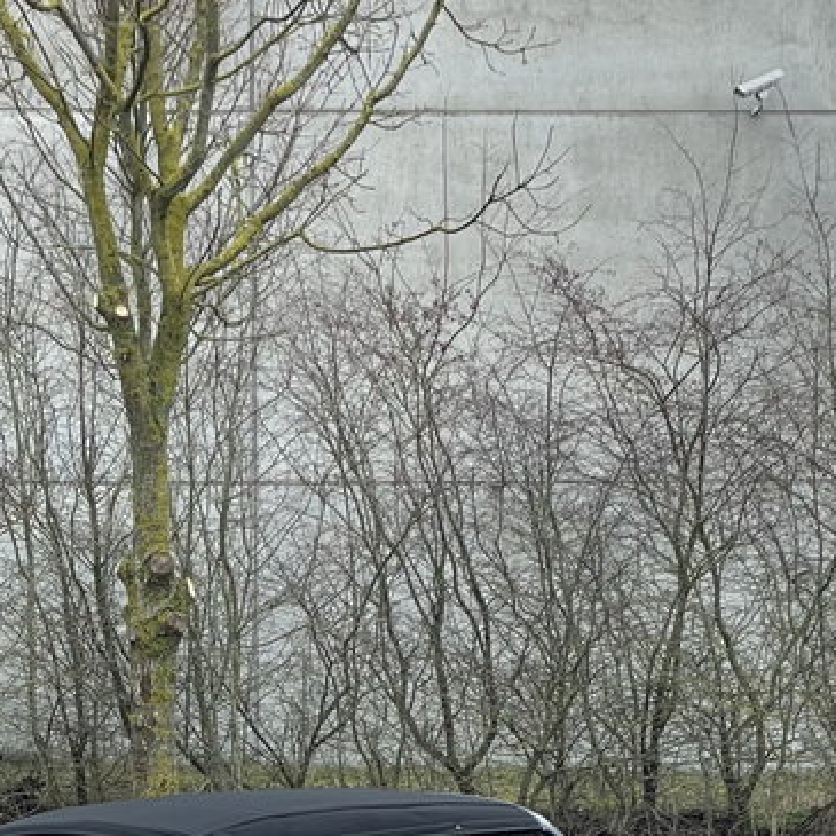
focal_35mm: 129
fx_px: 3525
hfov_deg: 13.5
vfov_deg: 13.0
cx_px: 305
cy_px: 1154
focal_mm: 6
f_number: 2
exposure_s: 1/99
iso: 32
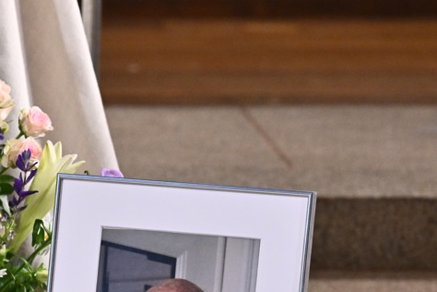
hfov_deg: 4.2
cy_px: 284
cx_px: -120
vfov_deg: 2.8
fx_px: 5923
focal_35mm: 488
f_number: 5
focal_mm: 170
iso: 2000
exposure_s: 1/80
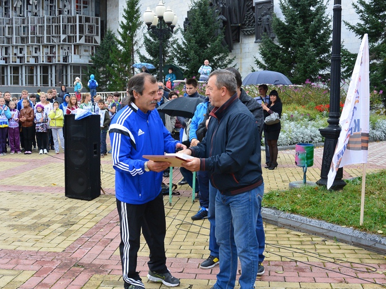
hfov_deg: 45.8
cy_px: 145
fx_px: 457
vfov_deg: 35.1
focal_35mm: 41
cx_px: 205
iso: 200
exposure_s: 1/125
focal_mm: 14
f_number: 4
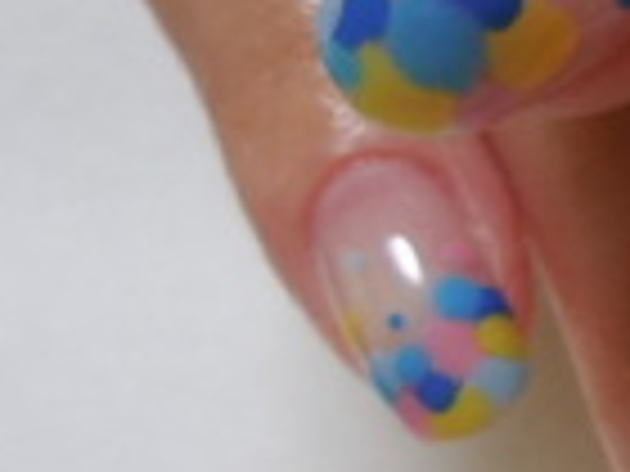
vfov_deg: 16.6
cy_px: 187
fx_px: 1620
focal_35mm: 89
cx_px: 914
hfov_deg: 19.5
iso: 160
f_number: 3.3
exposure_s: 1/30
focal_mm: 4.5
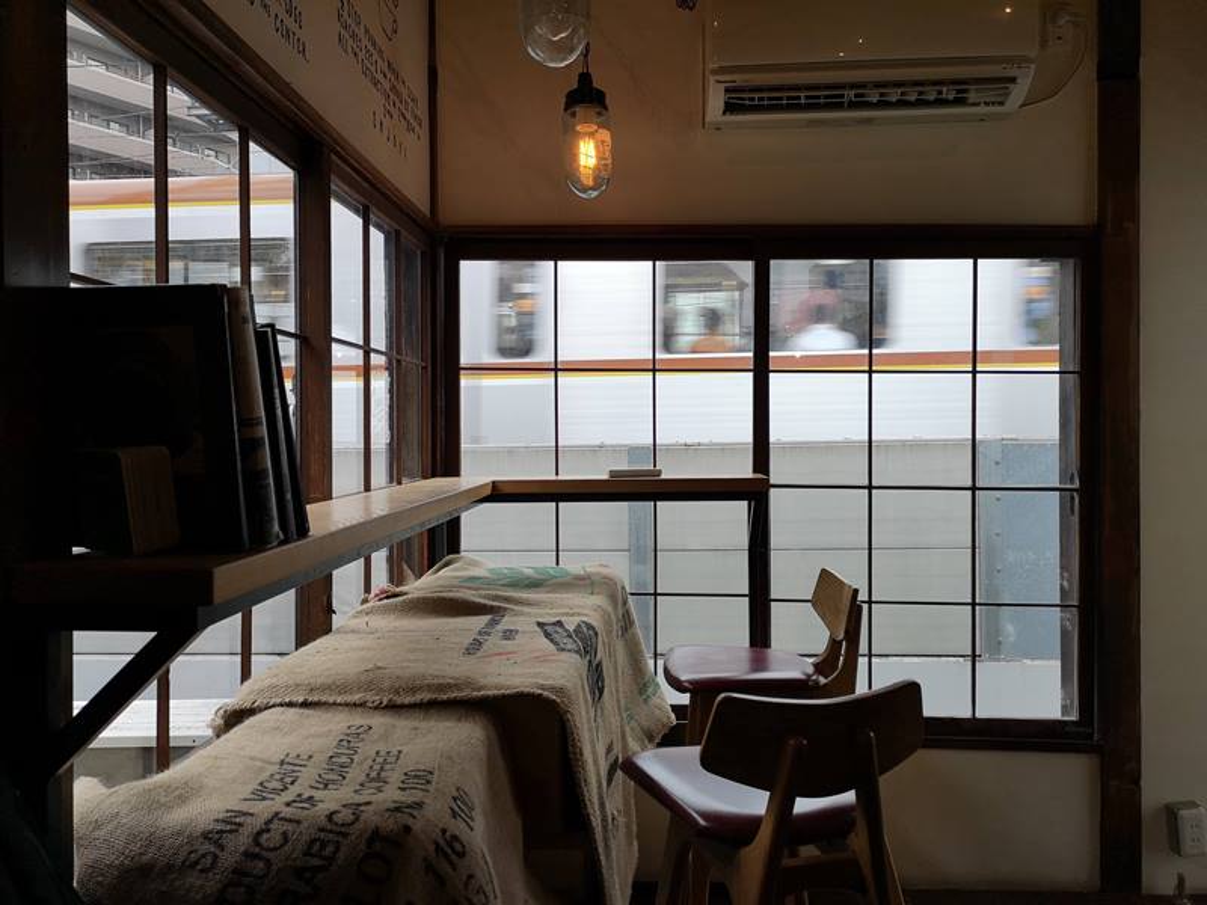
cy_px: 452
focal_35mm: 27
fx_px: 941
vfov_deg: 51.4
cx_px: 604
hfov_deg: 65.3
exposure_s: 1/100
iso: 50
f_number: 1.8
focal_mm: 3.95
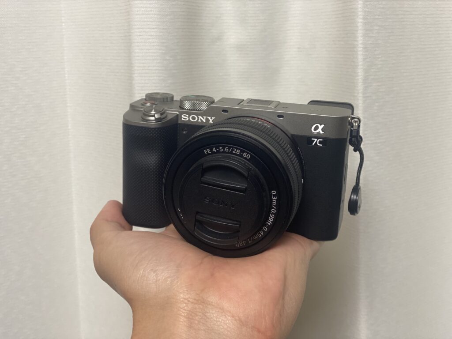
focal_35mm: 52
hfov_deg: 36.8
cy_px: 170
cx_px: 226
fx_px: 679
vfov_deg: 28.0
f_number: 2
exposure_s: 1/40
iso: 125
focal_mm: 6
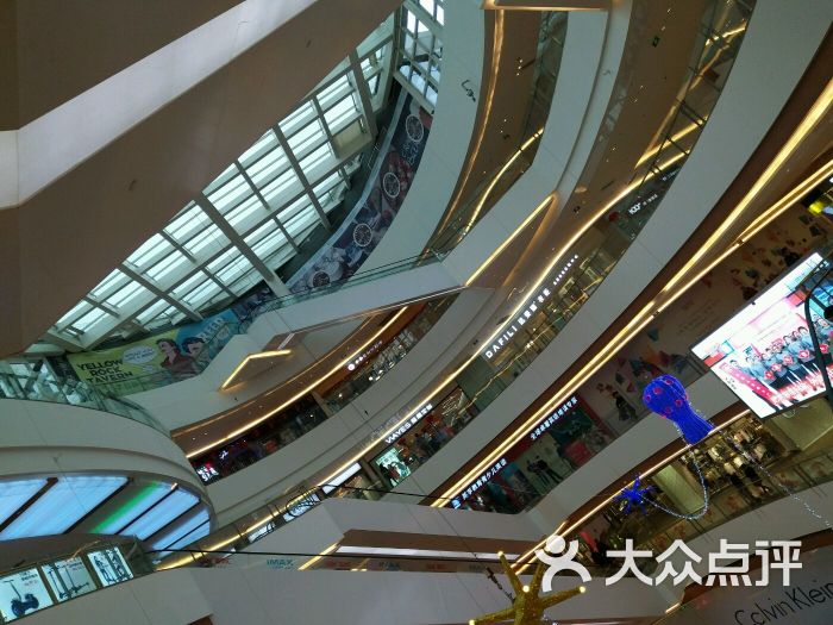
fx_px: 626
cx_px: 416
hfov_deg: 67.3
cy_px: 312
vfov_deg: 53.1
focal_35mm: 26
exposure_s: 1/100
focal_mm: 3.88
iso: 100
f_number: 2
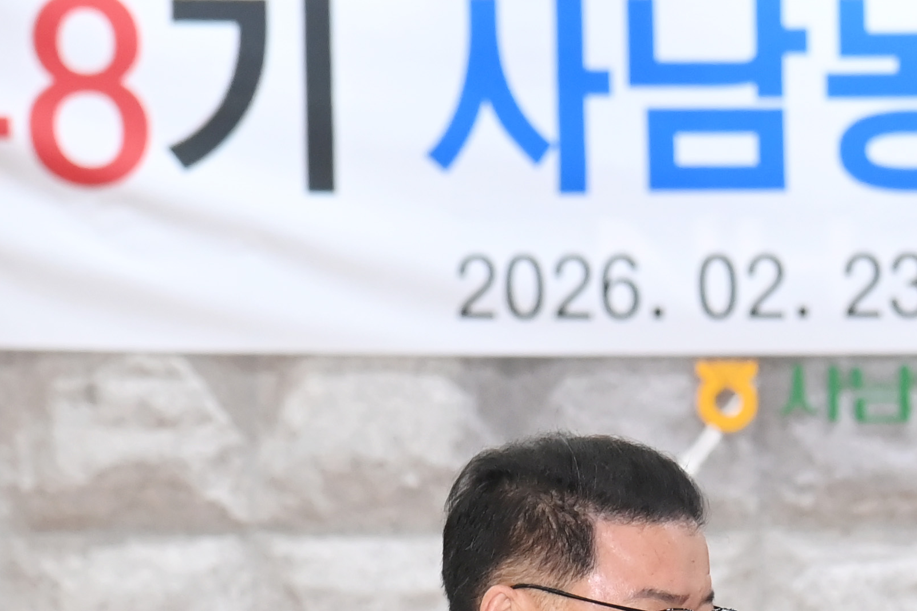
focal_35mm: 417
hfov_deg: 4.9
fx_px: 10621
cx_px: 851
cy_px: 854
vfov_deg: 3.3
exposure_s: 1/250
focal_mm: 120
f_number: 6.3
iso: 2500
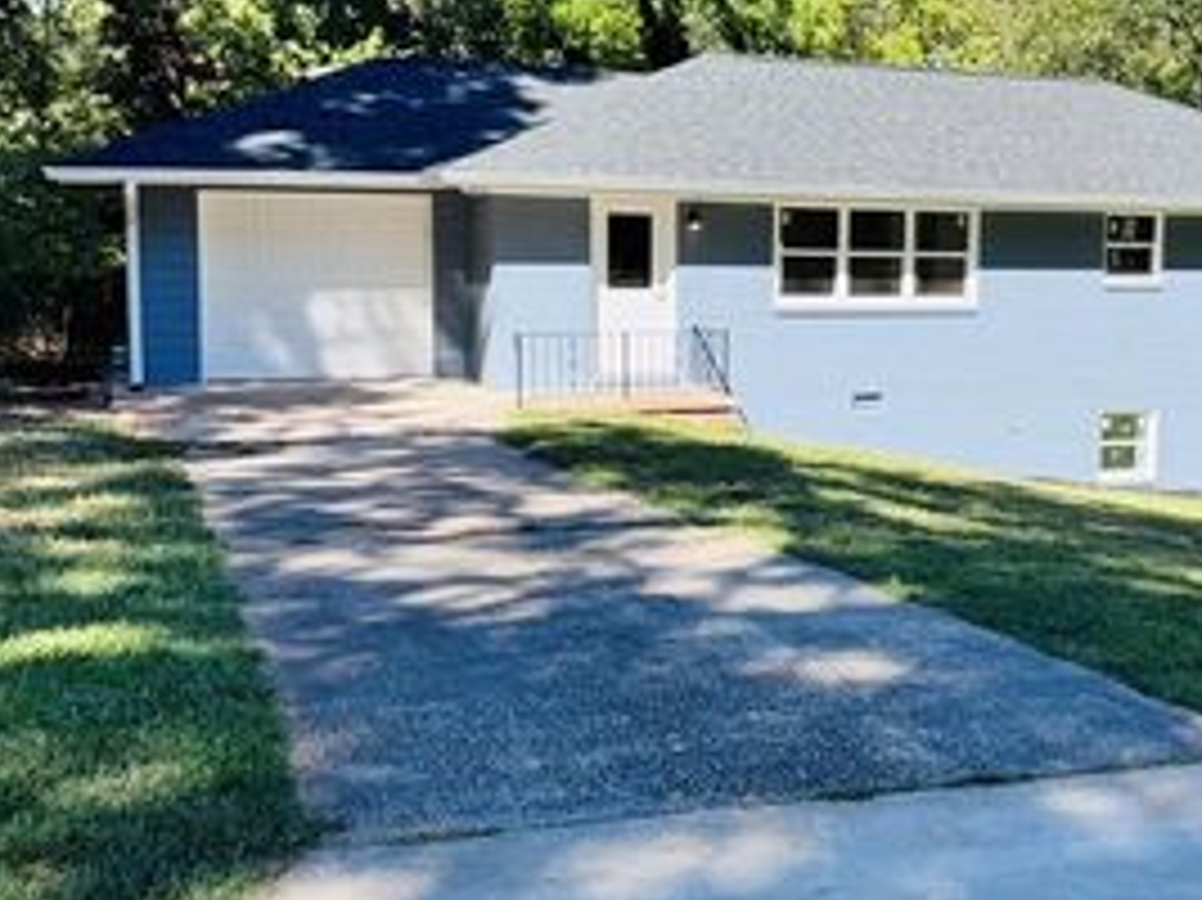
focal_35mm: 45
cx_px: 900
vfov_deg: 32.1
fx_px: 1562
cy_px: 389
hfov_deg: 40.9
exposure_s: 1/1678
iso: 80
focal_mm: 6.76
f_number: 1.78
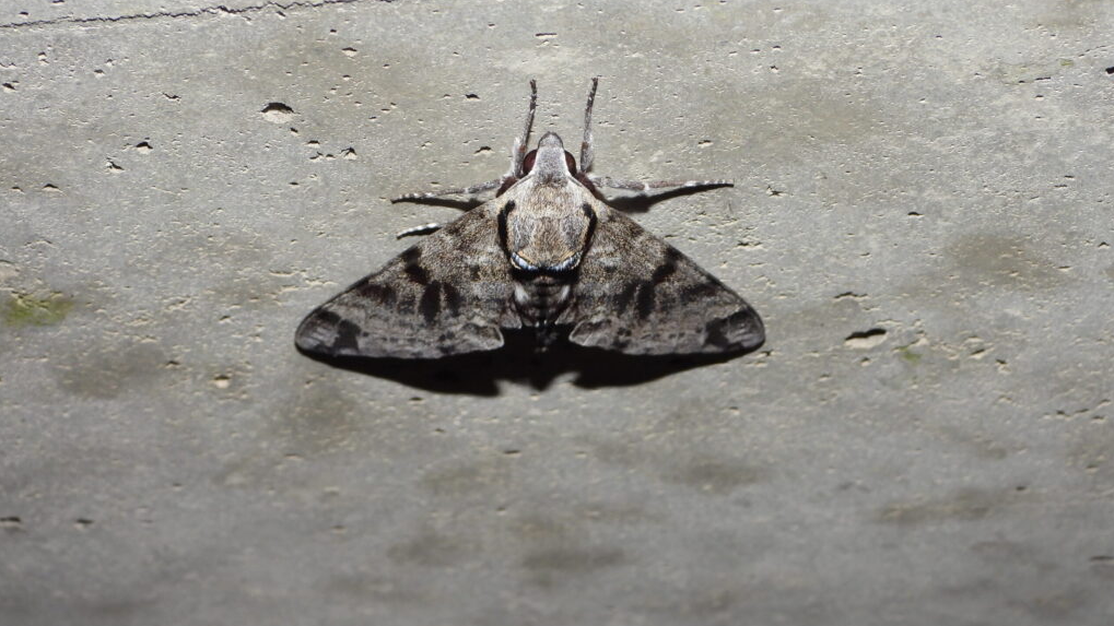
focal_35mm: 115
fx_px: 3397
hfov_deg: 18.6
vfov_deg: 10.5
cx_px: 558
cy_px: 223
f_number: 4
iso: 200
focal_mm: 18.9
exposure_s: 1/60
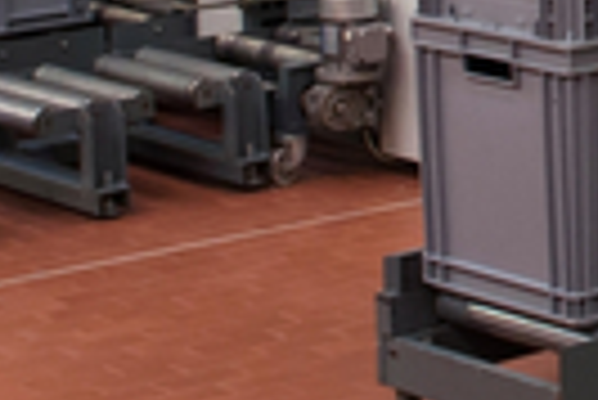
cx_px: 1158
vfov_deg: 7.3
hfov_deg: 10.6
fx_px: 2993
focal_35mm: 180
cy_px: -429
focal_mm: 24
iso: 1250
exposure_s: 1/80
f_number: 4.5
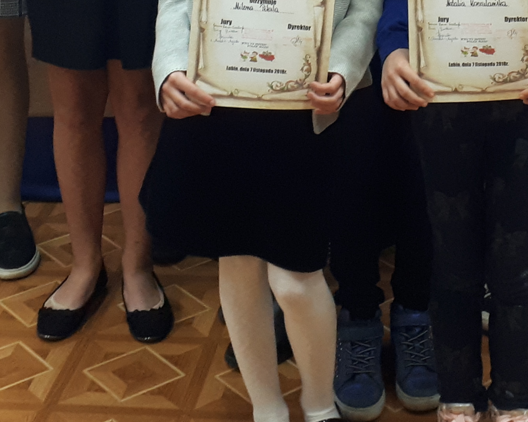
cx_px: 447
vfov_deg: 15.8
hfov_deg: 20.9
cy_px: -195
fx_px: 1406
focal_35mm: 90
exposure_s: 1/33
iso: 160
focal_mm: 3.6
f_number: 1.9
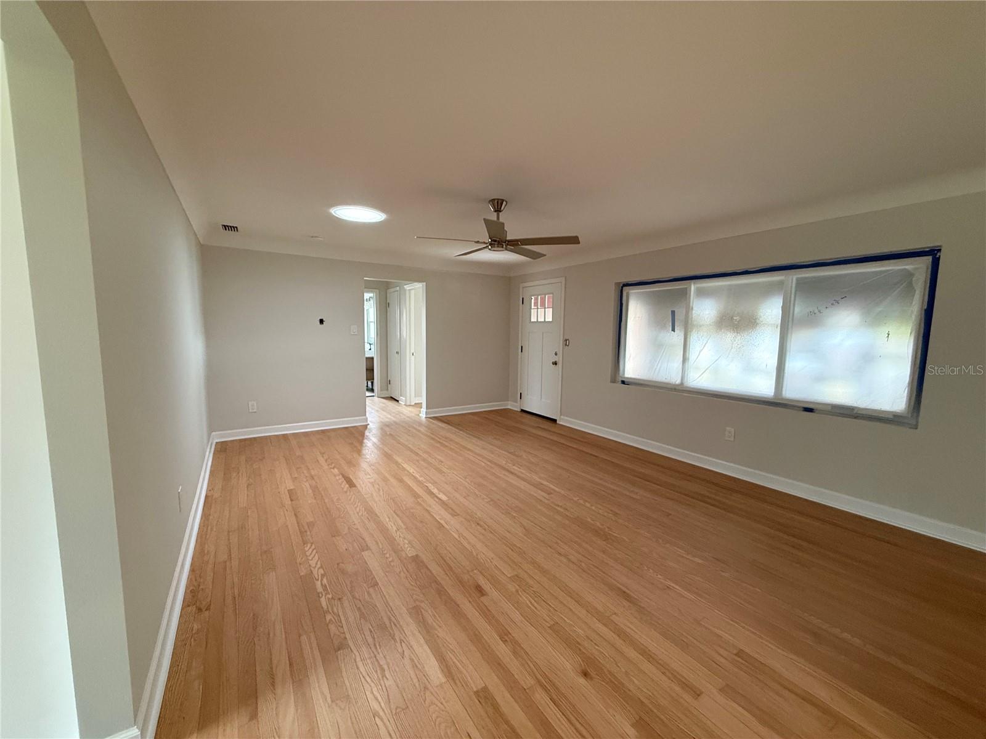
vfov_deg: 85.7
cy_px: 370
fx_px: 399
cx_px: 493
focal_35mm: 14
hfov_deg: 102.1
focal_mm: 2.22
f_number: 2.2
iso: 400
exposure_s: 1/60
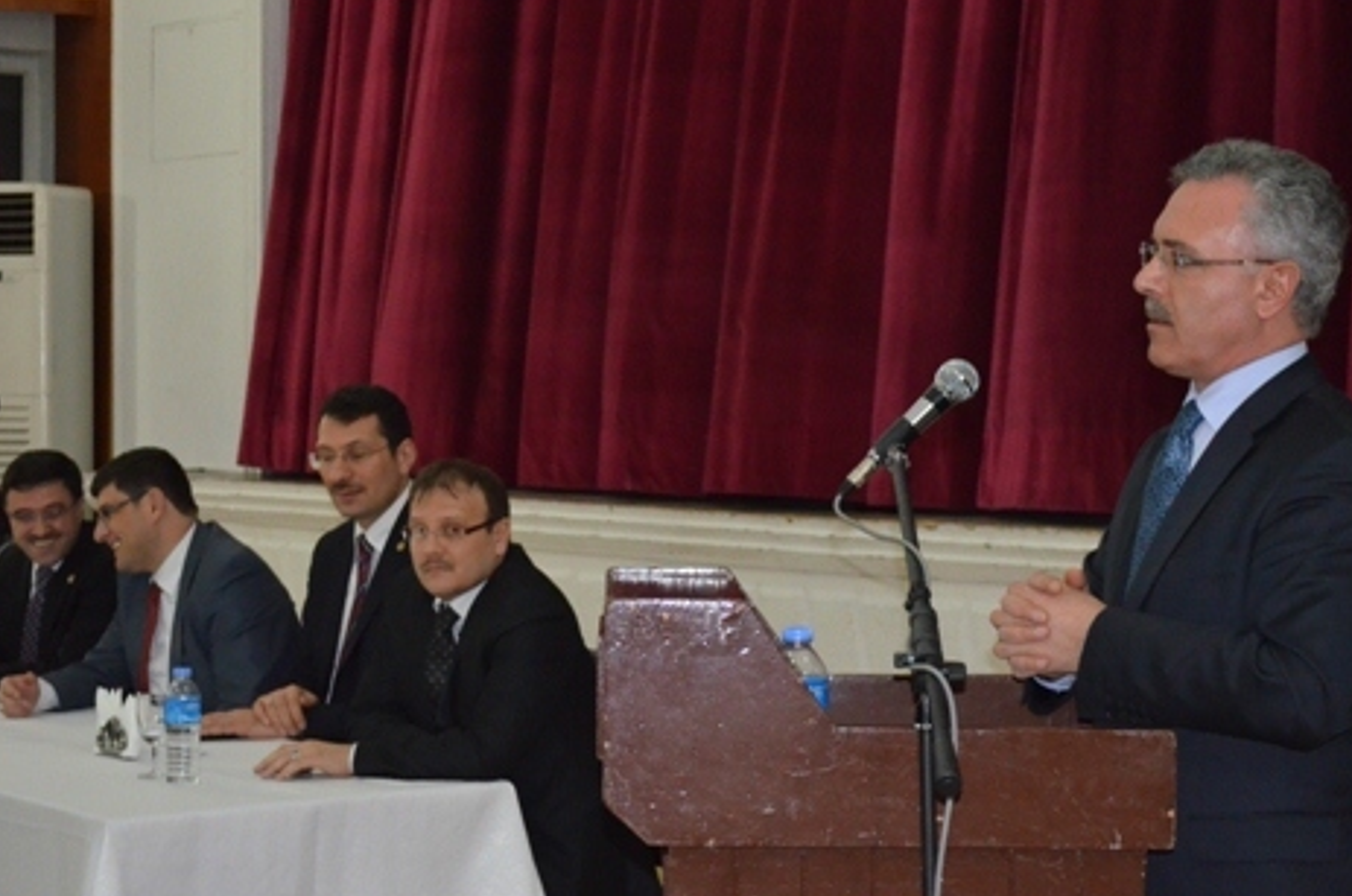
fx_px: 3112
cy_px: 420
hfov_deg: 24.5
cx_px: 657
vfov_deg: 16.4
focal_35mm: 83
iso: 3200
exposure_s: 1/60
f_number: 5.3
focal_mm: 40
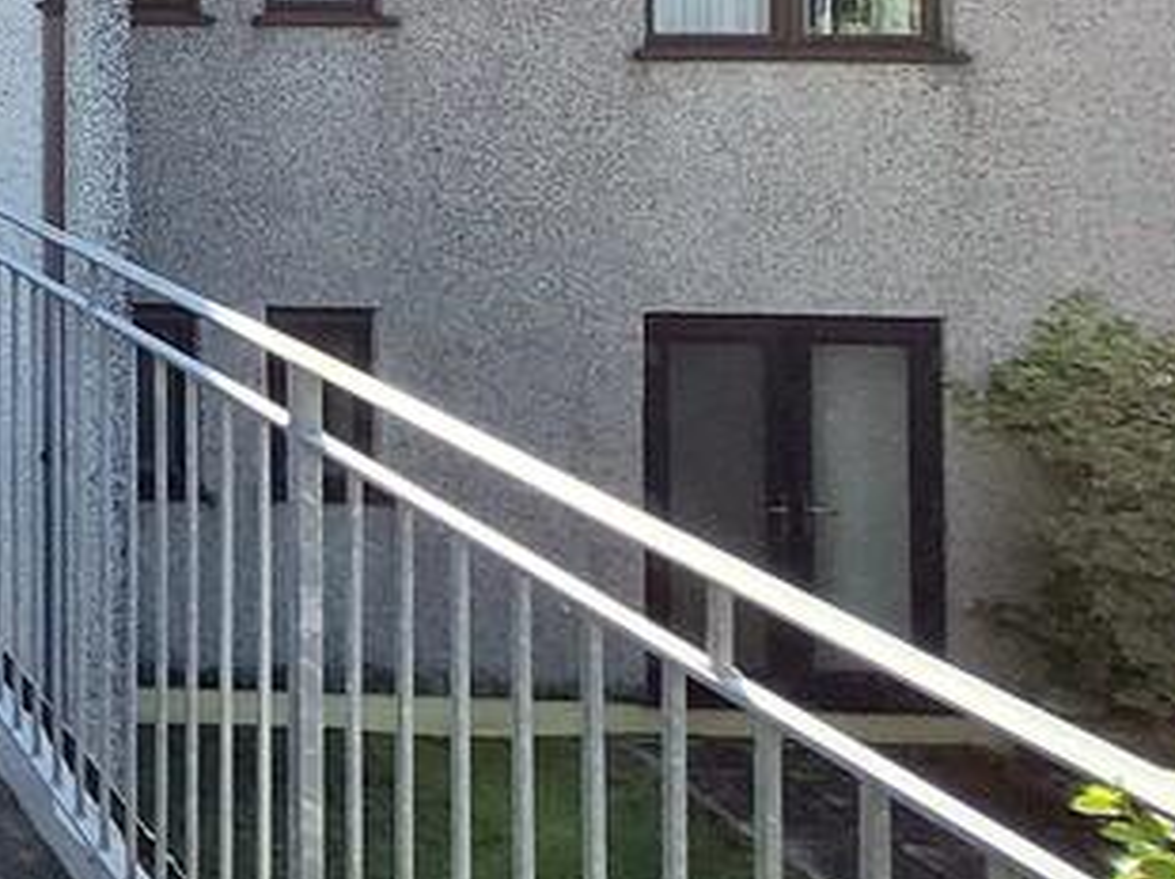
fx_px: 1458
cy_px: -64
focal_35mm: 43
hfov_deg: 27.4
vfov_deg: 30.4
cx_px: -648
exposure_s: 1/1224
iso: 50
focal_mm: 1.7
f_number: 2.2
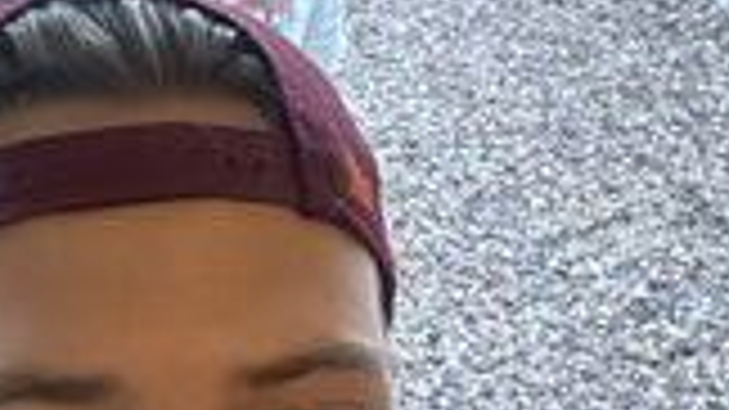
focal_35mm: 89
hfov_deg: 23.9
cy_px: 464
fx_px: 1720
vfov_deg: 13.3
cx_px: 342
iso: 80
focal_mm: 2.69
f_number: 1.9
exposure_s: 1/60
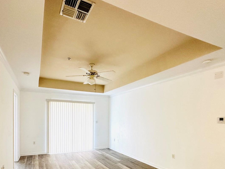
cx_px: 96
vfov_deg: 61.0
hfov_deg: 78.5
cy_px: 120
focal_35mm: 21
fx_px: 136
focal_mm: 2.22
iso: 200
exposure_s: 1/120
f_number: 2.2
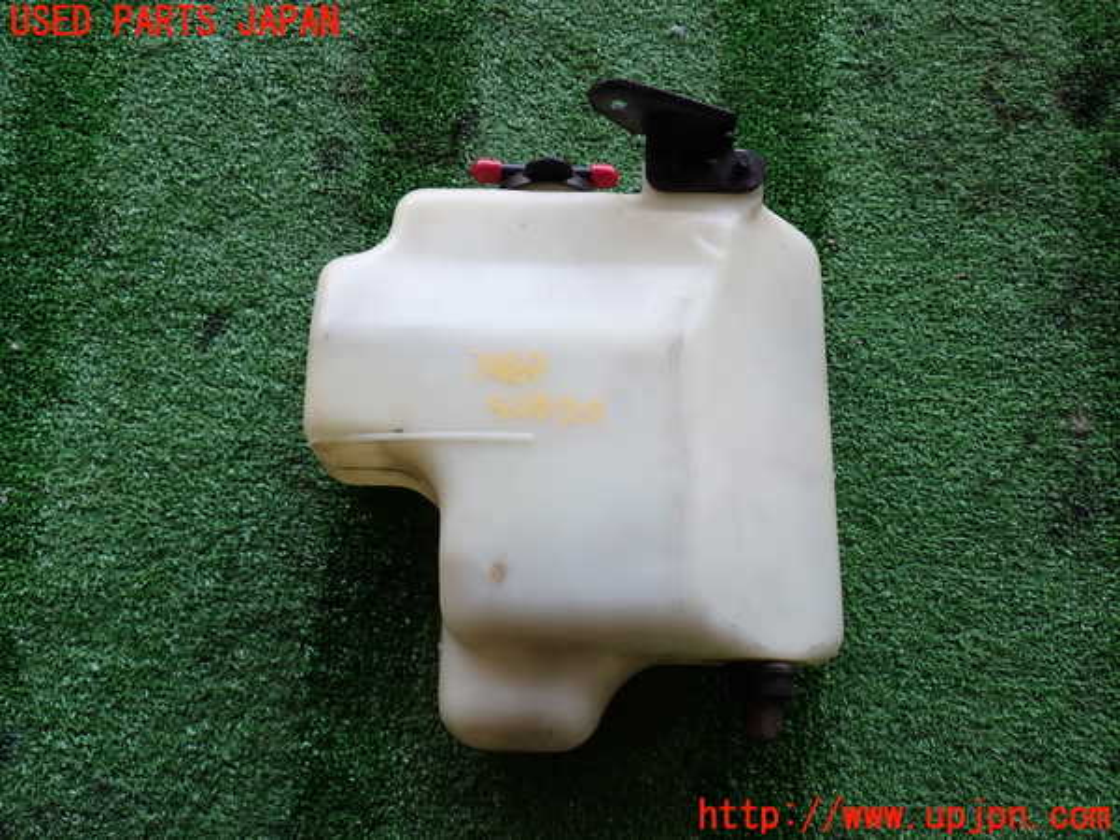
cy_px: 420
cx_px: 560
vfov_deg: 39.7
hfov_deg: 51.4
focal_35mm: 36
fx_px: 1165
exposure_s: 1/80
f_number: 2.5
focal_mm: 6.37
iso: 100
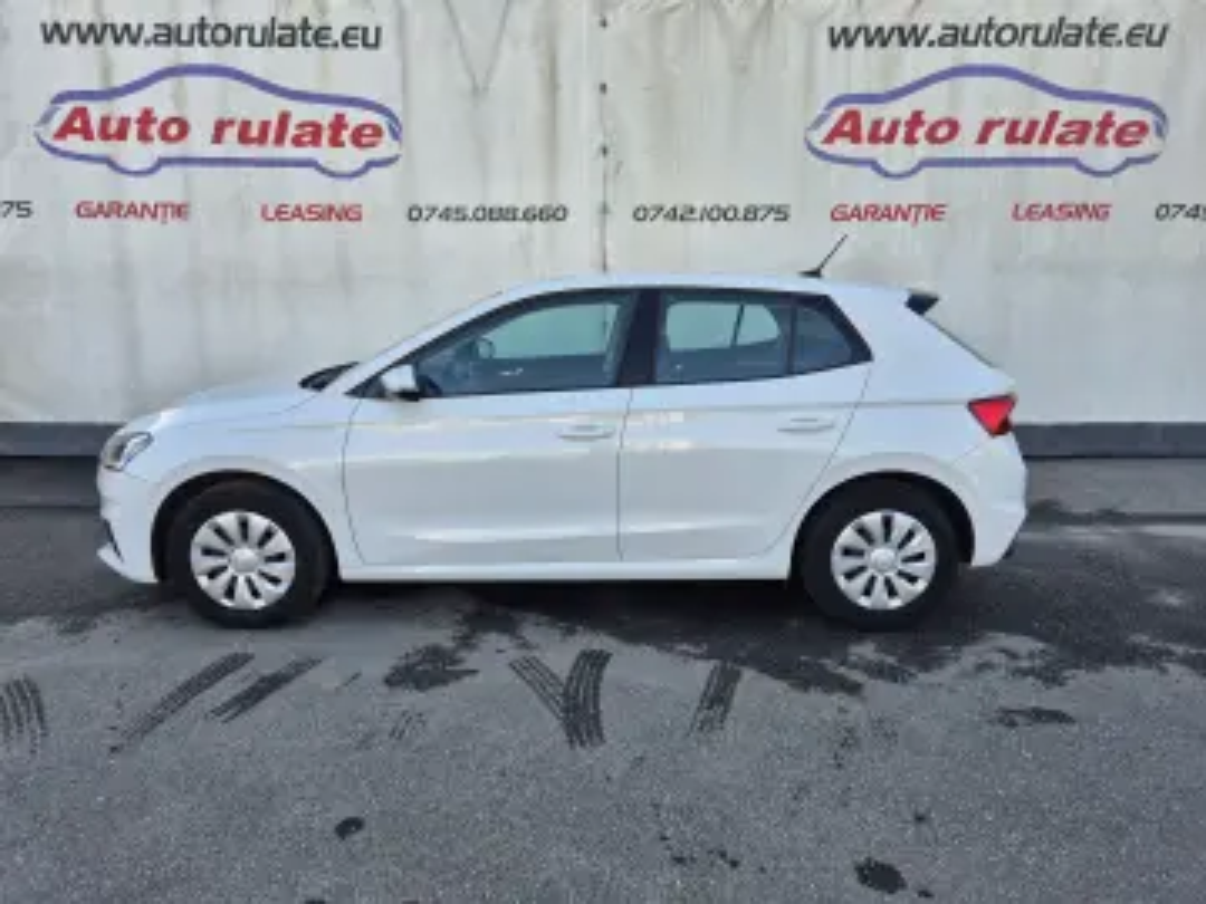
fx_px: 801
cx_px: 603
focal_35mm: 23
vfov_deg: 58.9
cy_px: 452
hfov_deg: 73.9
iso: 25
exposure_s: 1/361
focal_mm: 5.4
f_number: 1.8
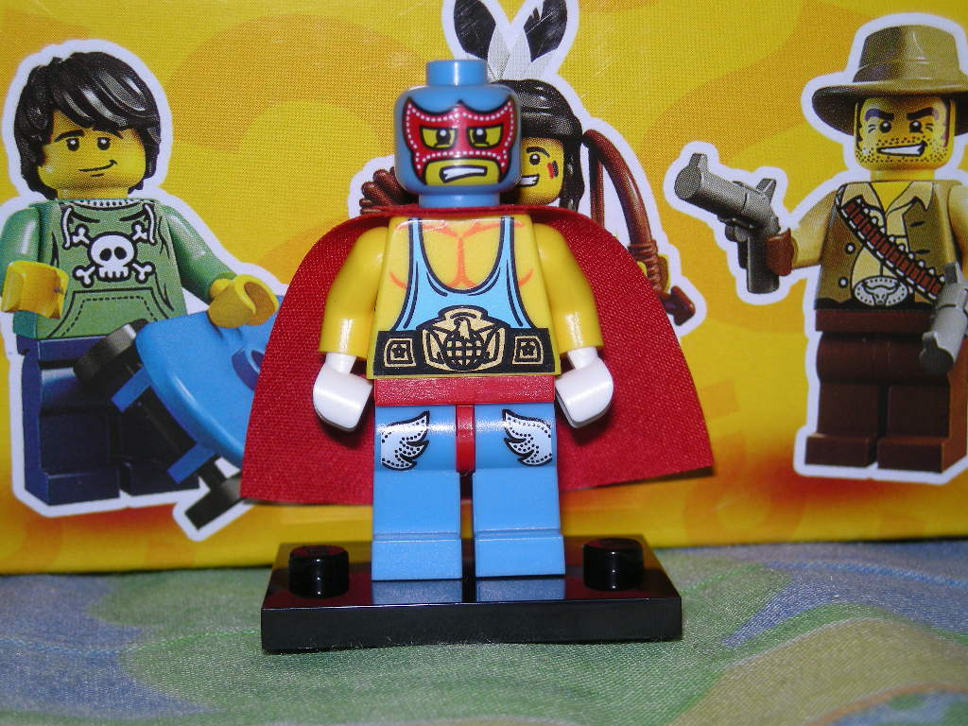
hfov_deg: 25.7
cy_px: 363
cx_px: 484
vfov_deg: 19.4
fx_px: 2125
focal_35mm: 76
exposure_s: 1/60
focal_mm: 12.3
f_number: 7.8
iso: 50
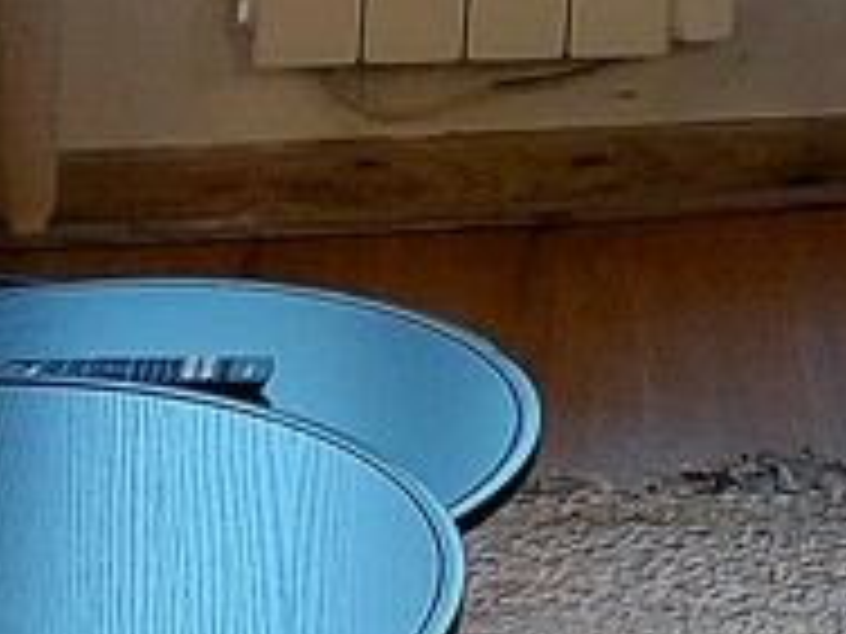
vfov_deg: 7.3
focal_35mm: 191
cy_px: -859
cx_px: 1292
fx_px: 4668
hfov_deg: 10.0
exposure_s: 1/50
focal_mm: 5.23
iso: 100
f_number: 1.8
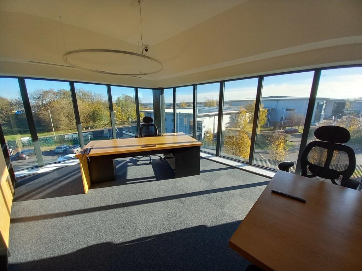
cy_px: 136
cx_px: 181
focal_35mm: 13
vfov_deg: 89.9
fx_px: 136
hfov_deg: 106.2
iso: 50
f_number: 2.2
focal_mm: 1.13
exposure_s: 1/239
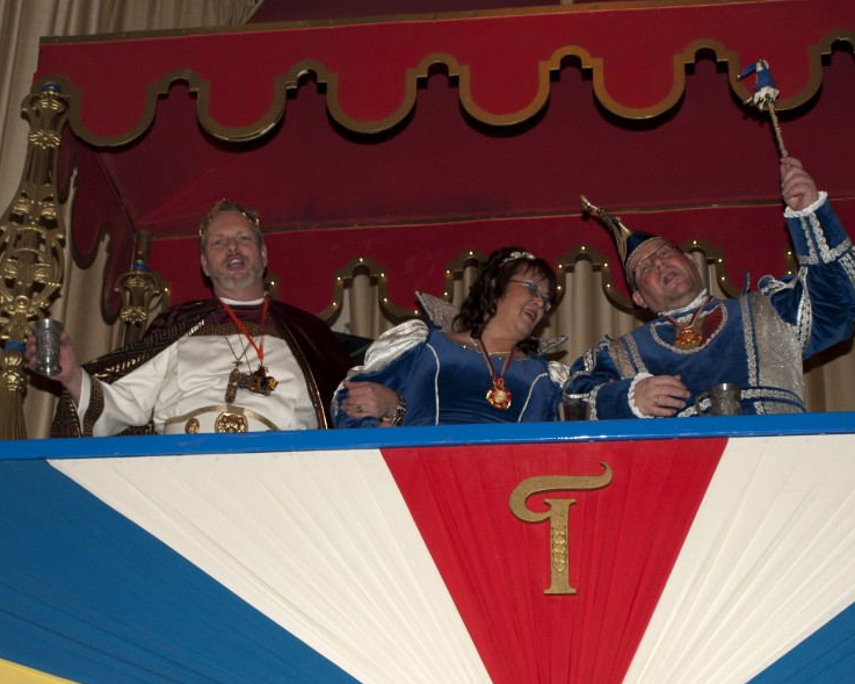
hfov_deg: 35.4
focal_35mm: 53
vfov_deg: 28.6
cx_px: 450
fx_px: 1341
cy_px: 347
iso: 100
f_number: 4.7
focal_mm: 25
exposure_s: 1/50
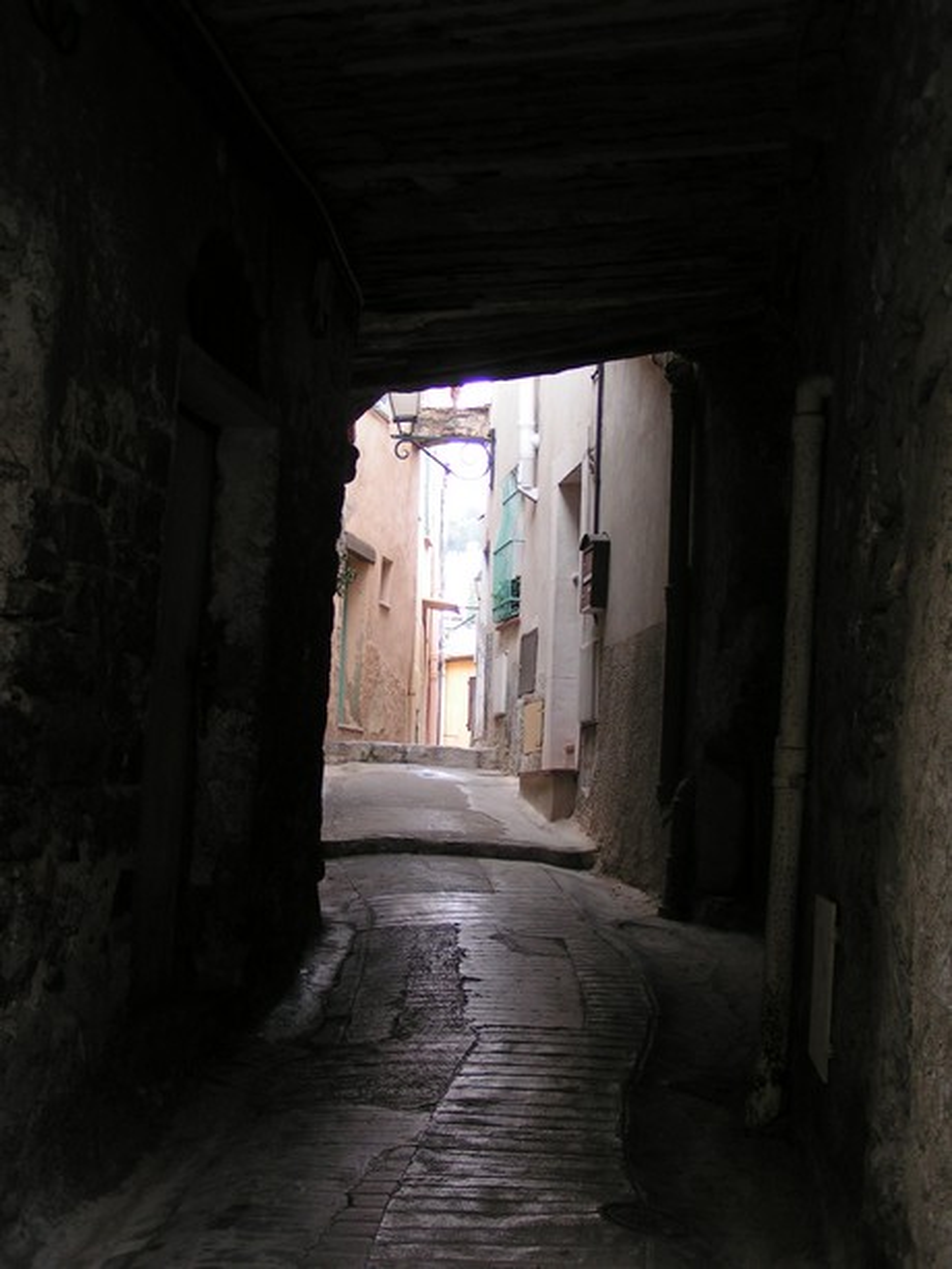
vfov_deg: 42.1
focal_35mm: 45
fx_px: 1650
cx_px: 476
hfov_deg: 32.2
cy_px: 634
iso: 50
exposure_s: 1/50
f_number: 2.8
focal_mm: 6.9
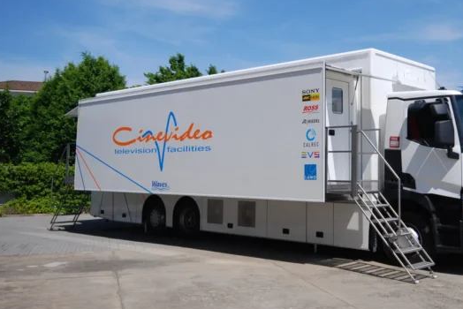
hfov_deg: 44.1
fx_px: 566
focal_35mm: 44
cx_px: 292
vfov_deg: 30.4
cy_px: 110
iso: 100
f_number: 8
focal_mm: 20
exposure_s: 1/250
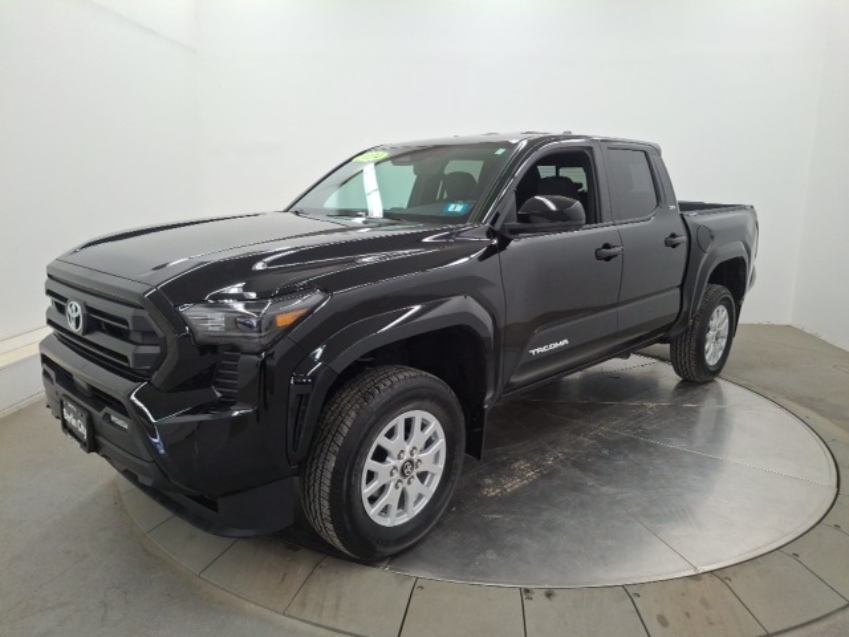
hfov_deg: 69.4
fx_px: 613
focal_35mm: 25
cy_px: 318
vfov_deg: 54.9
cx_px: 424
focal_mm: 4.69
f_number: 1.8
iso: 172
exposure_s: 1/120
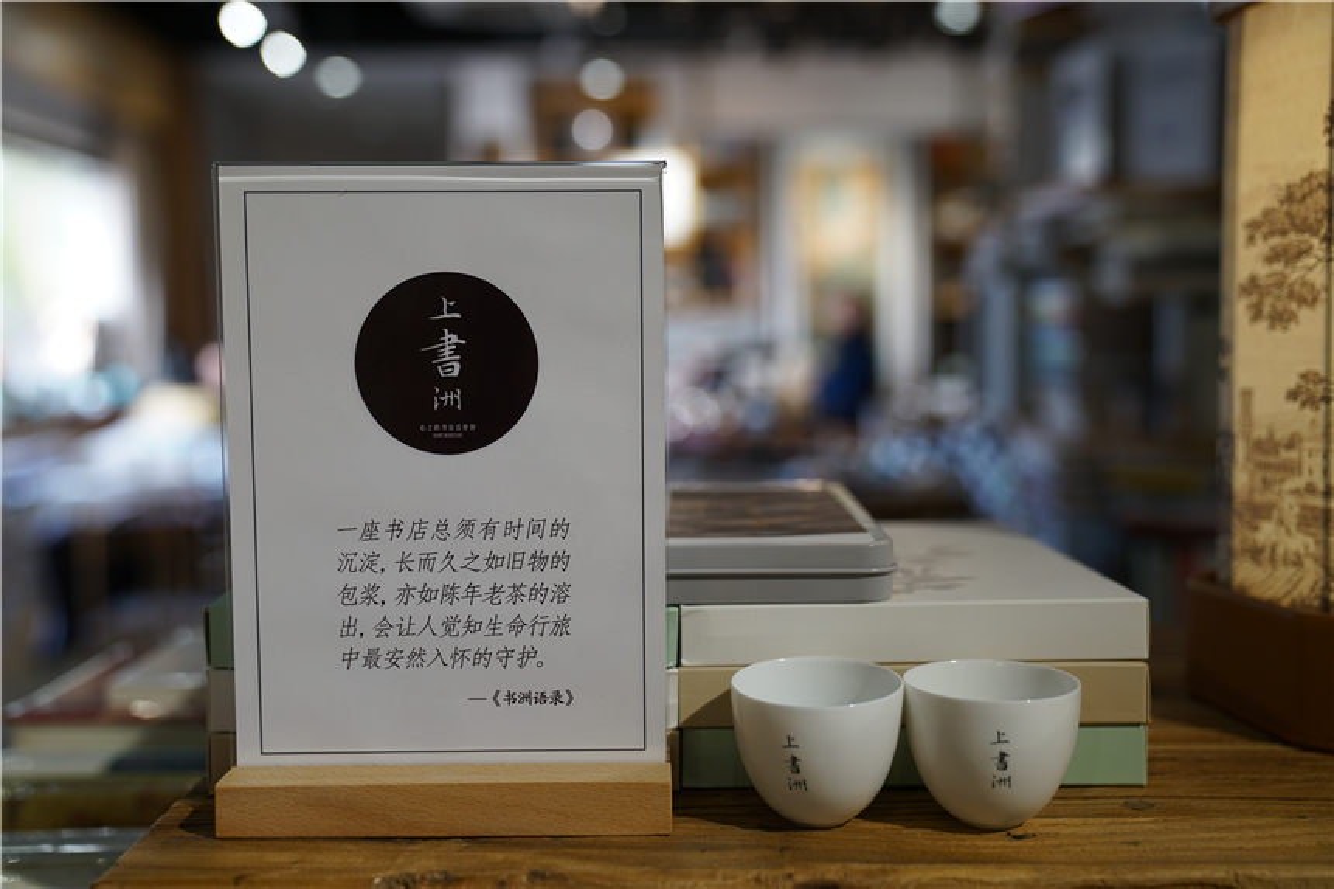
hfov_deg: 47.4
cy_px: 444
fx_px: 1519
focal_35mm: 41
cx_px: 667
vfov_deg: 32.6
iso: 125
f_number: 2.8
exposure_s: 1/60
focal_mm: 41
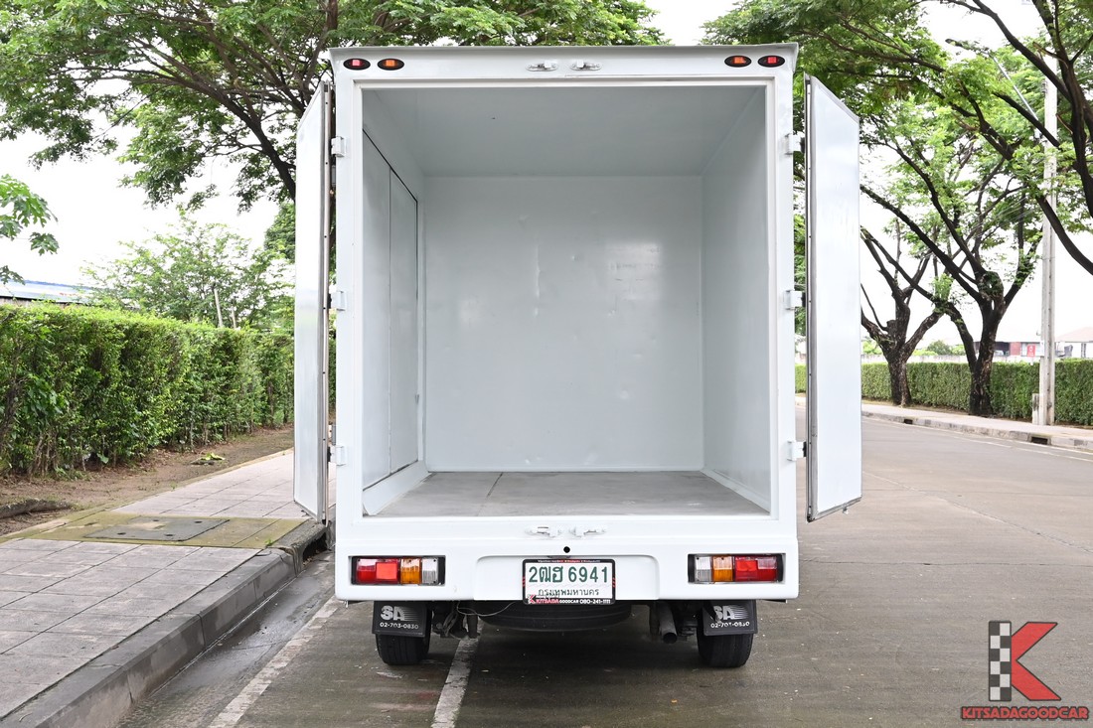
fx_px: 1093
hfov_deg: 53.1
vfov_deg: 36.9
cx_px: 546
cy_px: 364
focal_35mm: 36
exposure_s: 1/180
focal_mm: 24
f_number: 5.6
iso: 400
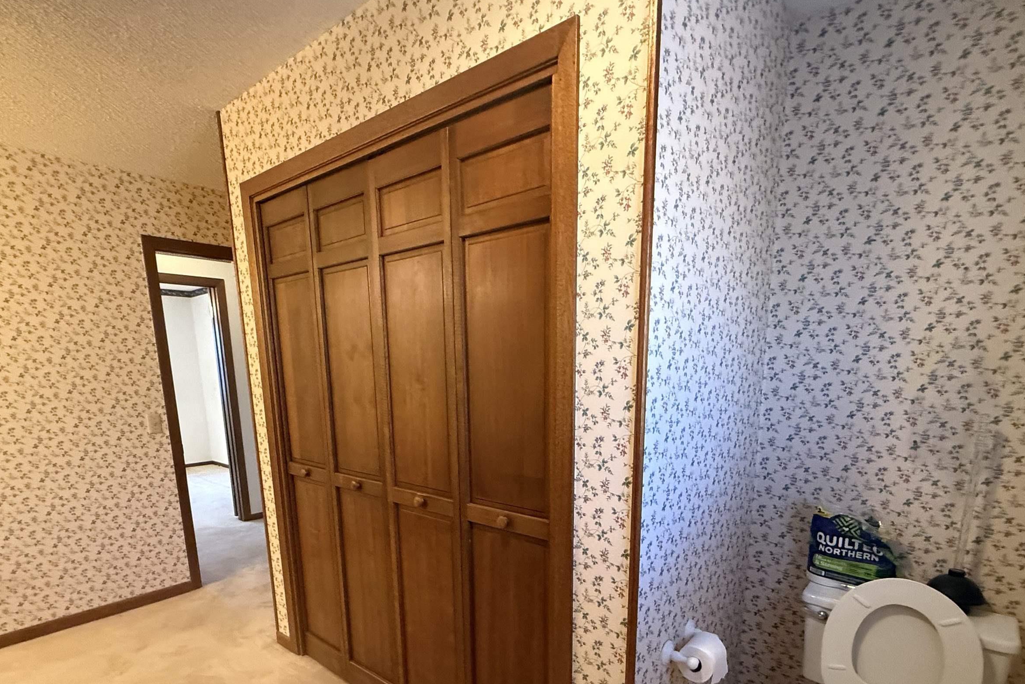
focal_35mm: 19
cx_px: 520
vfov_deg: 62.3
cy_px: 477
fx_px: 541
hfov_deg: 86.9
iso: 800
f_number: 2.2
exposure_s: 1/60
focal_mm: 2.22
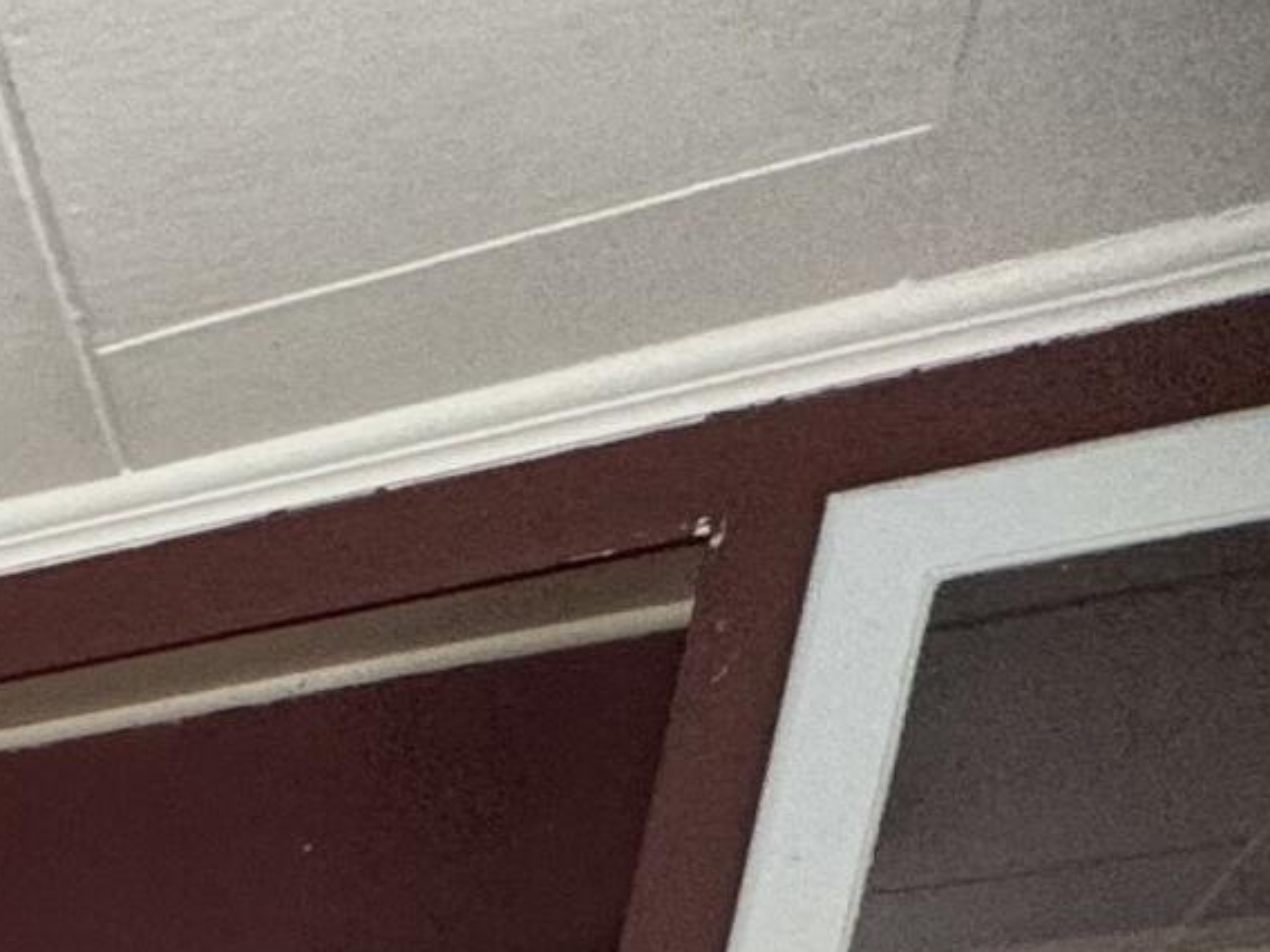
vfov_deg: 13.3
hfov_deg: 15.3
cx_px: -1740
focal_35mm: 74
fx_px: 2715
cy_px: 2418
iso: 80
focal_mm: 2.22
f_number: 2.2
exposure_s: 1/99
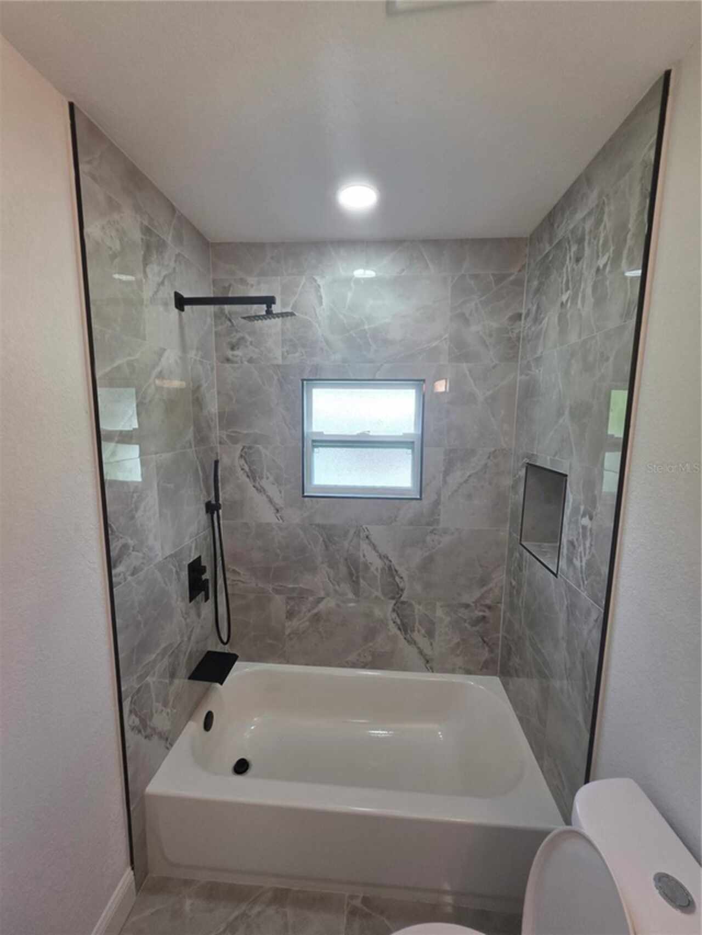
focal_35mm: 13
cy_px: 468
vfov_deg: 106.2
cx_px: 351
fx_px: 351
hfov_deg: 89.9
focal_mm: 2.2
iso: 64
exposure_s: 1/120
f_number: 1.9
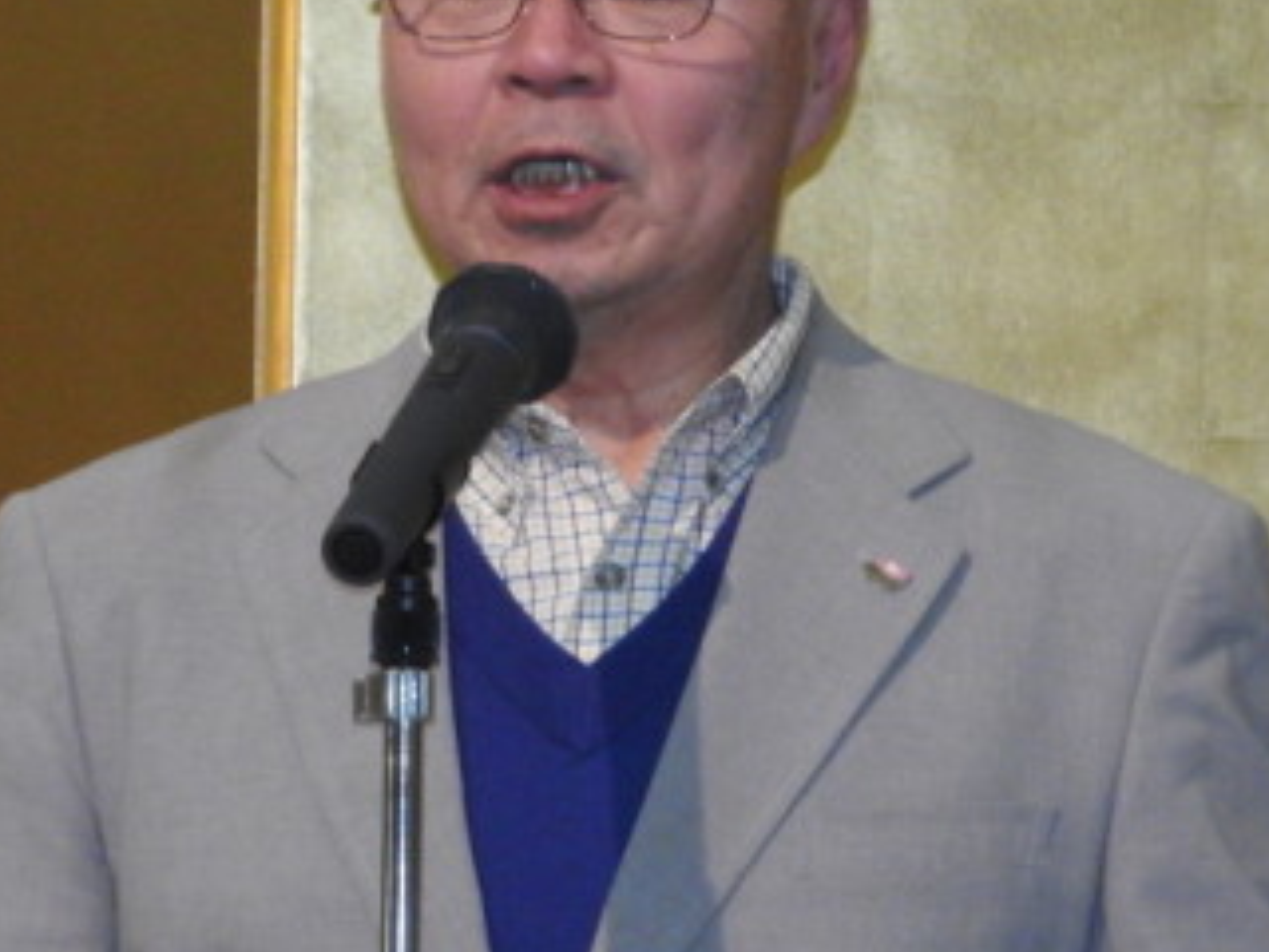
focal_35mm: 563
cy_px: 456
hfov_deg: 3.5
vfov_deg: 2.6
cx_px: 539
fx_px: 20639
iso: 900
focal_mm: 53.7
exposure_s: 1/125
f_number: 5.5
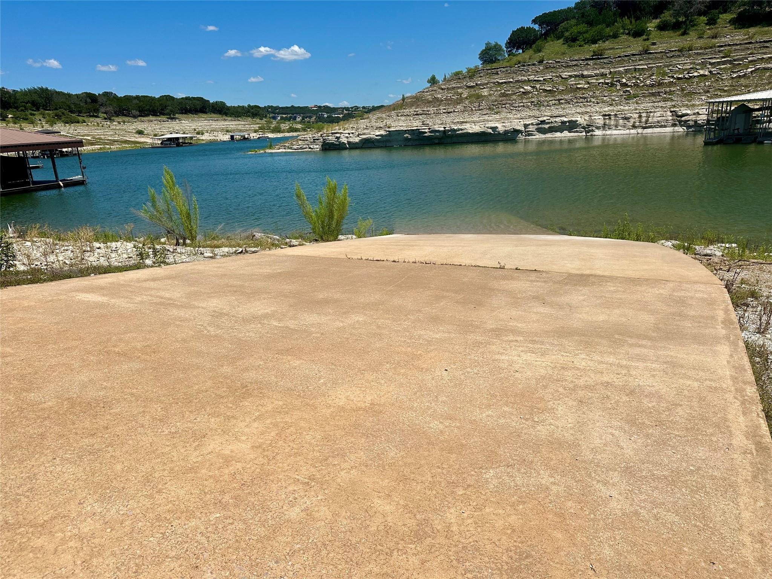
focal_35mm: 24
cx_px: 386
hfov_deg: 71.6
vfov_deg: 56.8
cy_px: 290
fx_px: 535
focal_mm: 6.86
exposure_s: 1/9709
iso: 80
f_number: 1.78
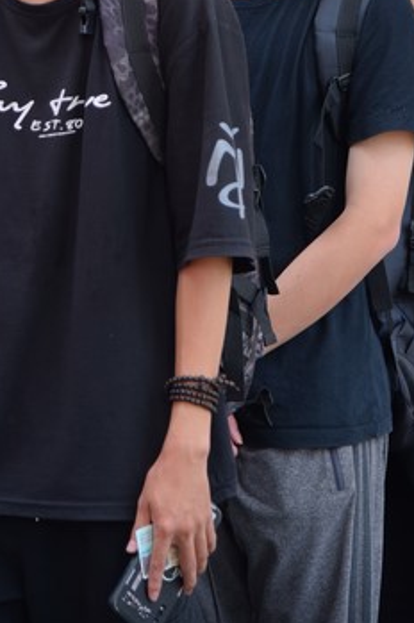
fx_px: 3059
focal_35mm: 177
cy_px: 71
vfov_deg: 11.6
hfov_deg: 7.7
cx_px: 236
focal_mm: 95
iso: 100
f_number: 4
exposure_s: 1/200
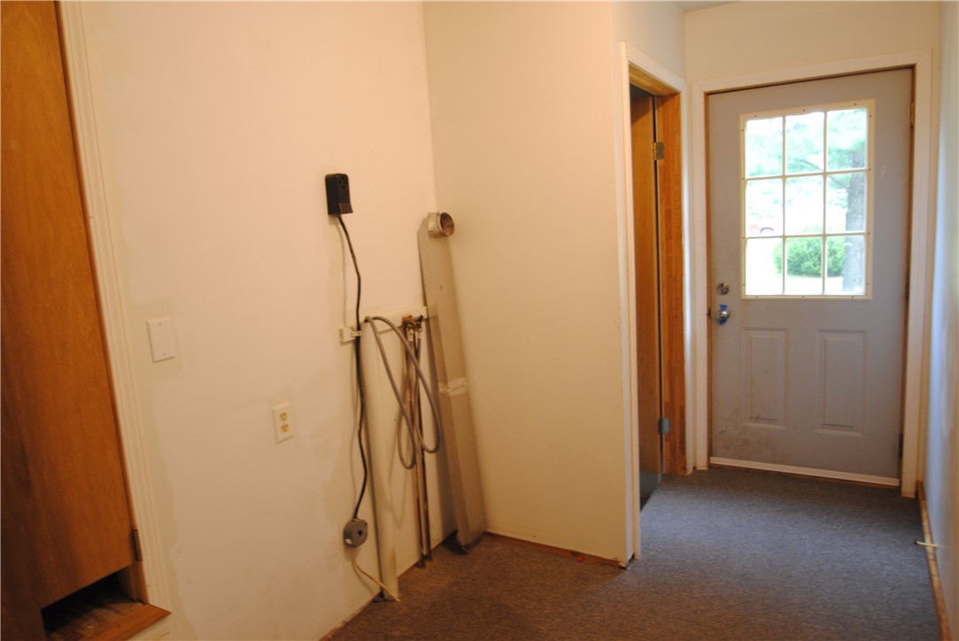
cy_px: 320
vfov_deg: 53.2
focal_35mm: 24
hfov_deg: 73.7
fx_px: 640
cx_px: 480
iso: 400
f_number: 4
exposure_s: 1/30
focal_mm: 16
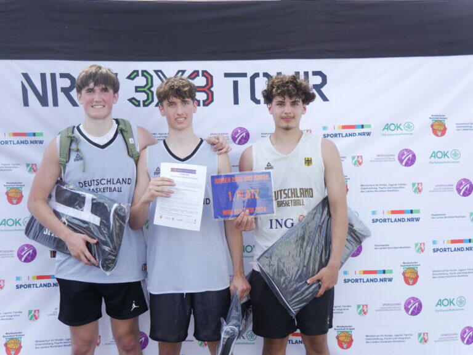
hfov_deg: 42.9
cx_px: 236
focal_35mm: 44
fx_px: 602
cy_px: 178
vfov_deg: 32.9
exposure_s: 1/250
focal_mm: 22
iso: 200
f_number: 4.2
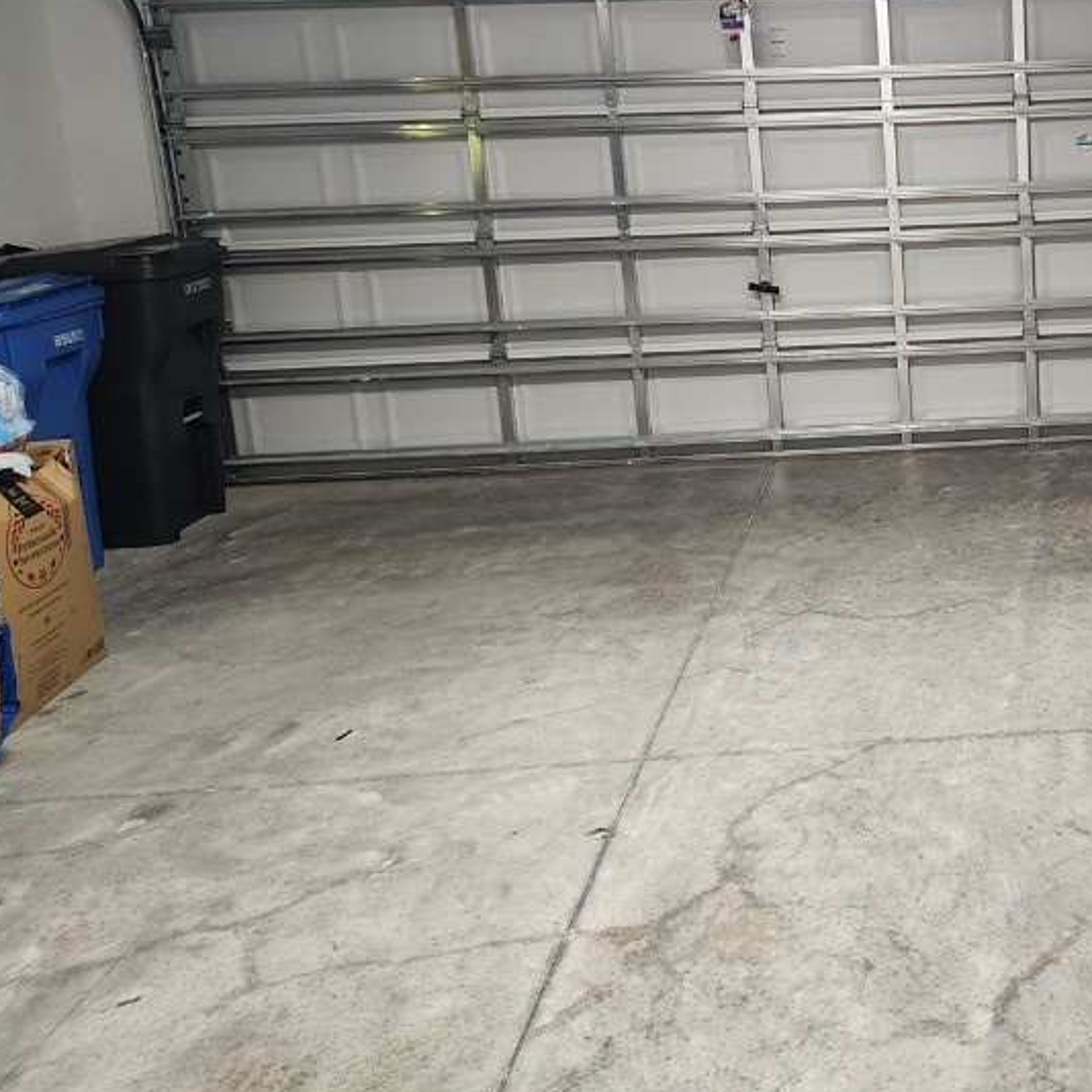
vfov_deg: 42.1
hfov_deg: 39.4
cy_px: 335
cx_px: 1004
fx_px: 1392
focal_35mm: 39
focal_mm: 6.4
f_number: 1.8
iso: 640
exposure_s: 1/40
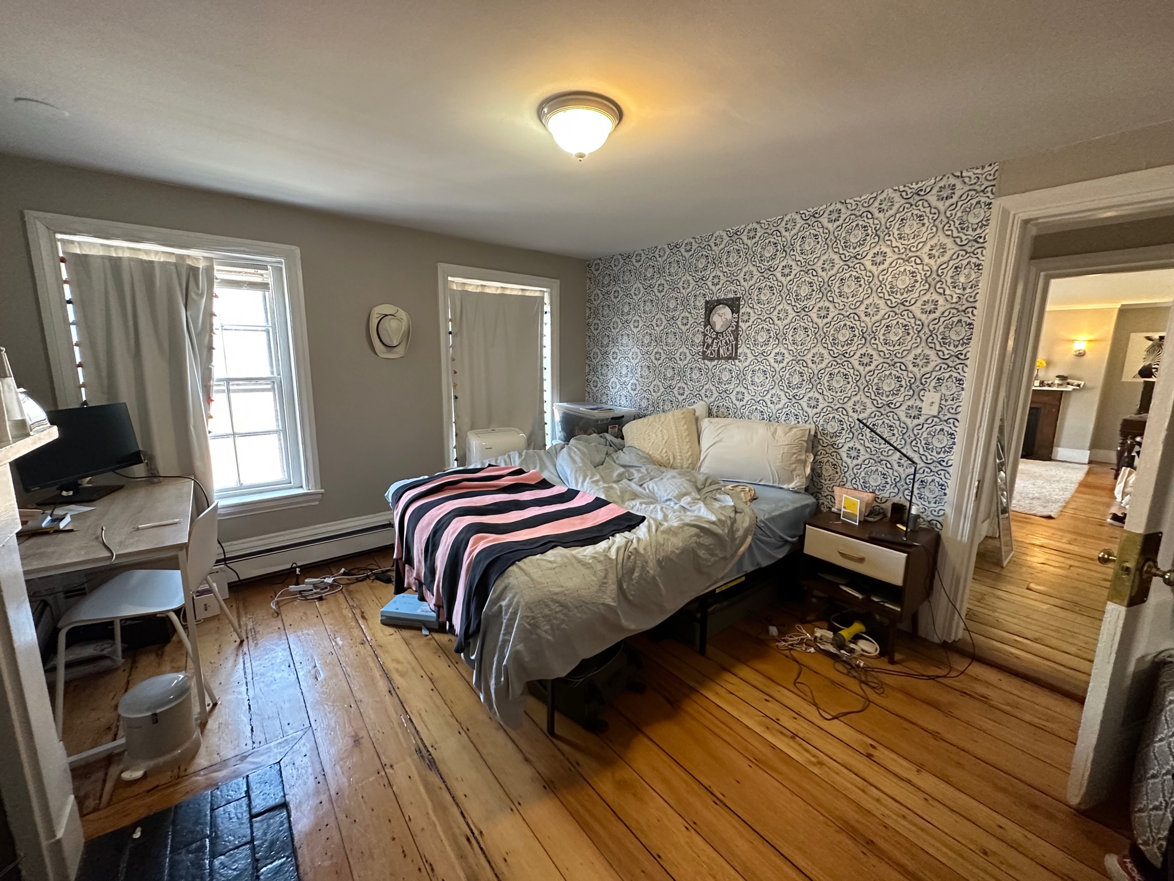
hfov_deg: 102.1
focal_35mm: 14
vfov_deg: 85.7
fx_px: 475
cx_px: 587
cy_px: 440
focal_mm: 2.22
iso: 500
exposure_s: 1/60
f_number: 2.2
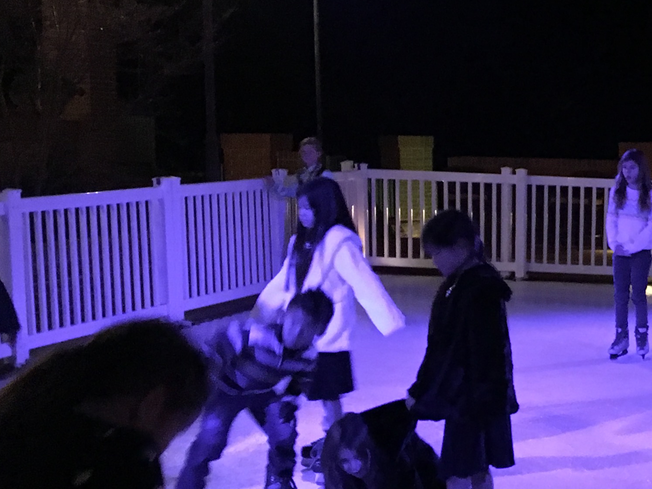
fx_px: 1469
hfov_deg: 22.5
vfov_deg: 18.8
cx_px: 836
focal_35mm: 78
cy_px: 321
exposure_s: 1/15
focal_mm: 4.15
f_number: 2.2
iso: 500
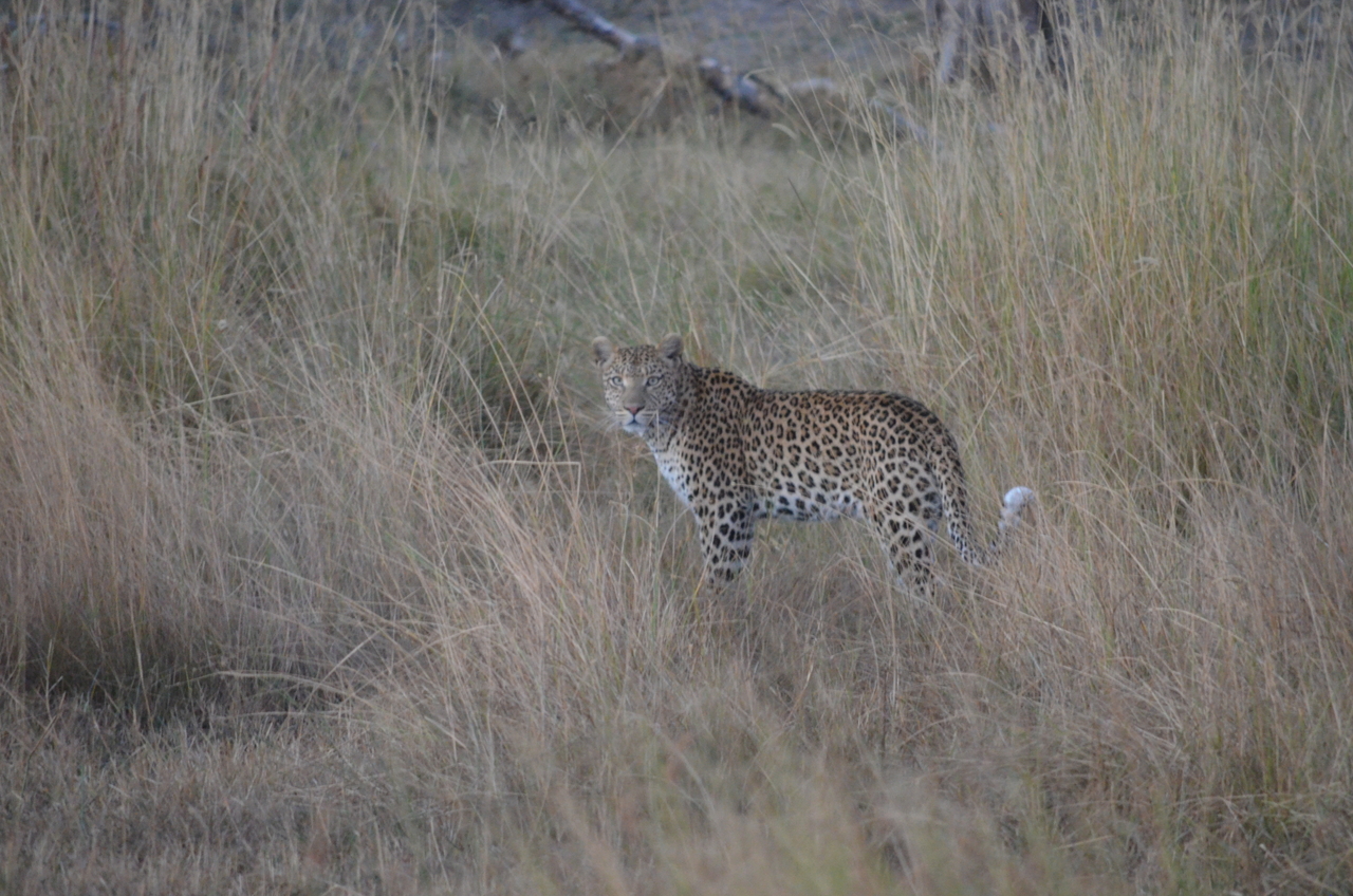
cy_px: 448
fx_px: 16879
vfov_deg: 3.0
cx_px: 676
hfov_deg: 4.6
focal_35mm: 450
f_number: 5.6
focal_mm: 300
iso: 3200
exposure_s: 1/50
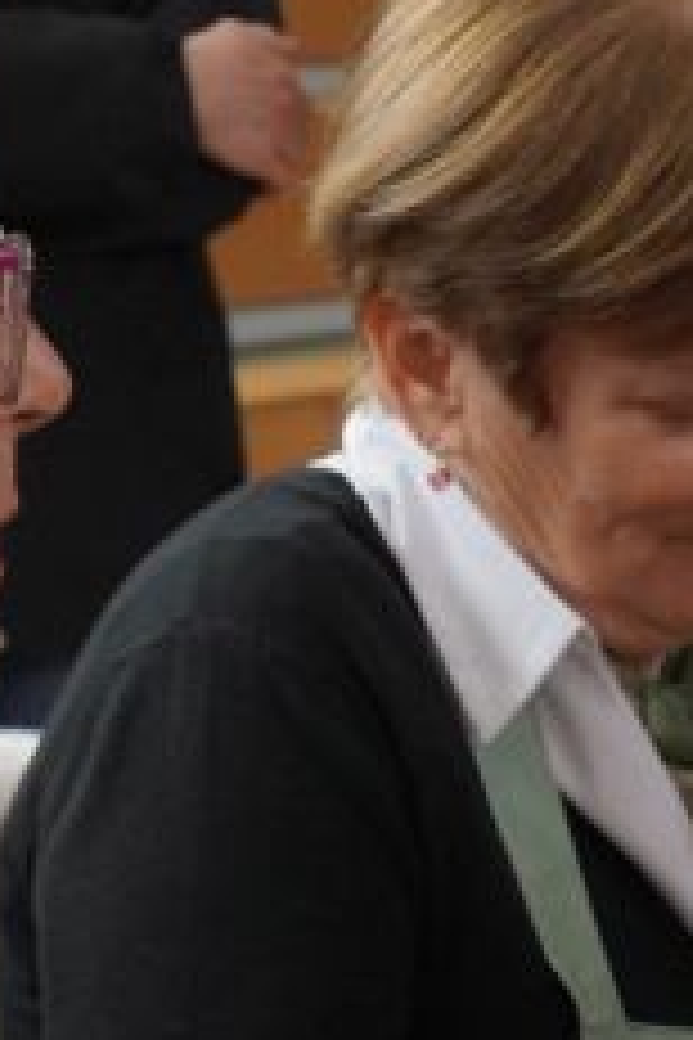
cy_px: 1724
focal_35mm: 197
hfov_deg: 7.0
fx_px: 5684
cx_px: 423
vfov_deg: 10.0
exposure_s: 1/200
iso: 1000
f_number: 4.5
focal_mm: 30.6
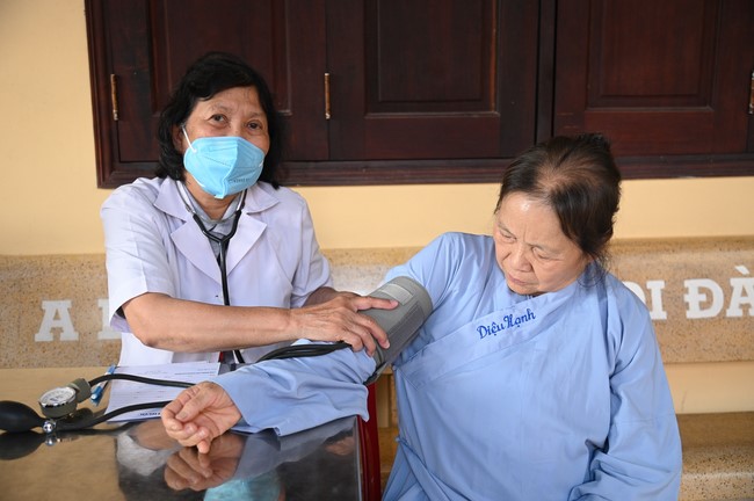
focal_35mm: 44
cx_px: 377
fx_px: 921
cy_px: 250
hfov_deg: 44.5
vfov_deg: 30.5
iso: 2500
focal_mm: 44
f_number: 4
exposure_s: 1/250
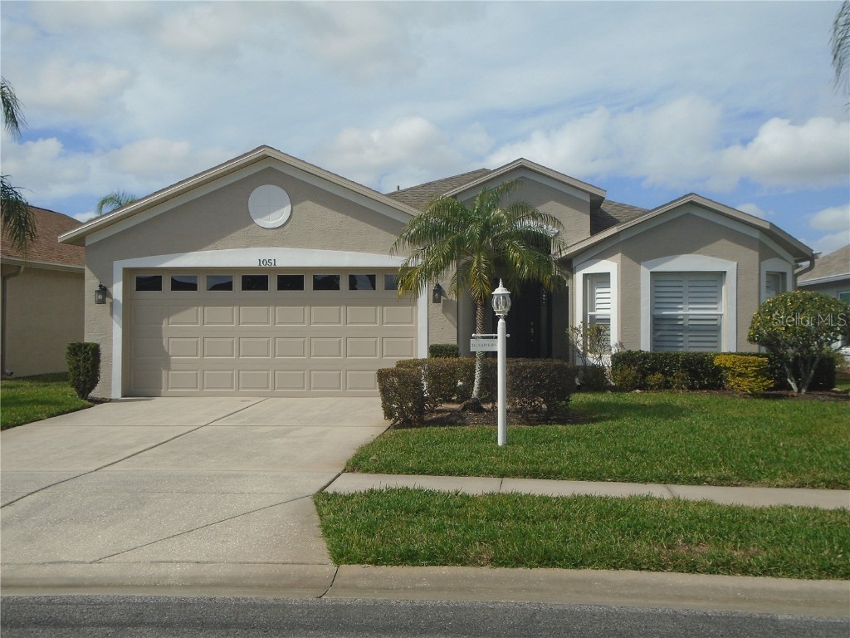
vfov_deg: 34.3
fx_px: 1031
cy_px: 319
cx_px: 425
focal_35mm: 42
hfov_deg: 44.8
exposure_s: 1/250
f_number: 10.3
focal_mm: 7.4
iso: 100
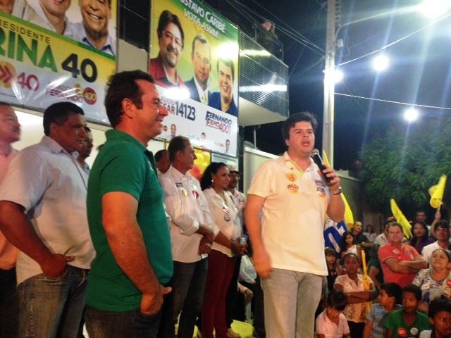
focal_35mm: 33
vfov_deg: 42.9
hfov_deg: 55.4
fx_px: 430
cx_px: 226
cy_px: 169
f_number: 2.4
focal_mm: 4.12
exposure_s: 1/20
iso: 250
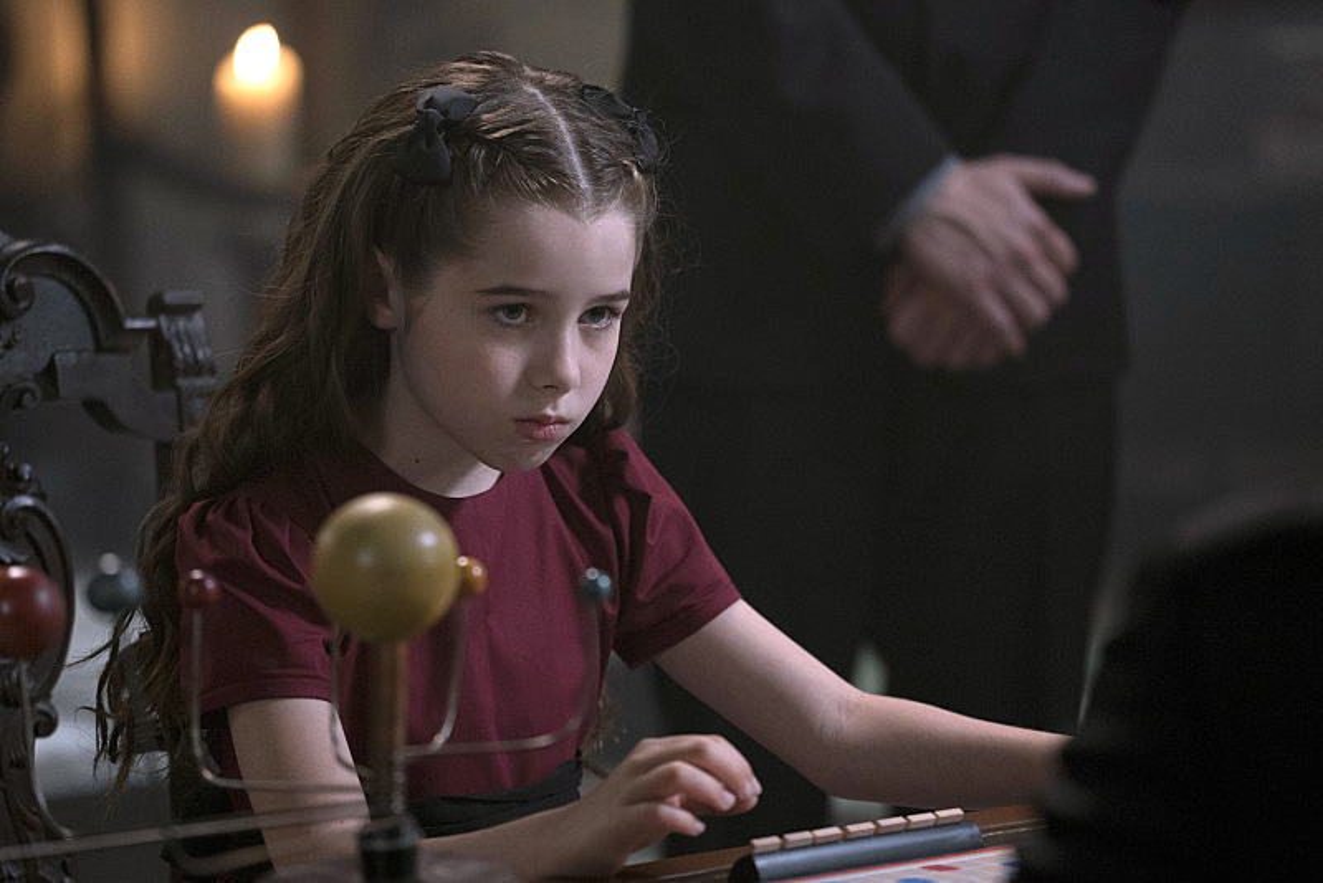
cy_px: 442
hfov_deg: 10.7
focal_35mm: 192
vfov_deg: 7.2
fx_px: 7058
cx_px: 662
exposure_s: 1/125
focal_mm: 192
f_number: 4
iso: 5000
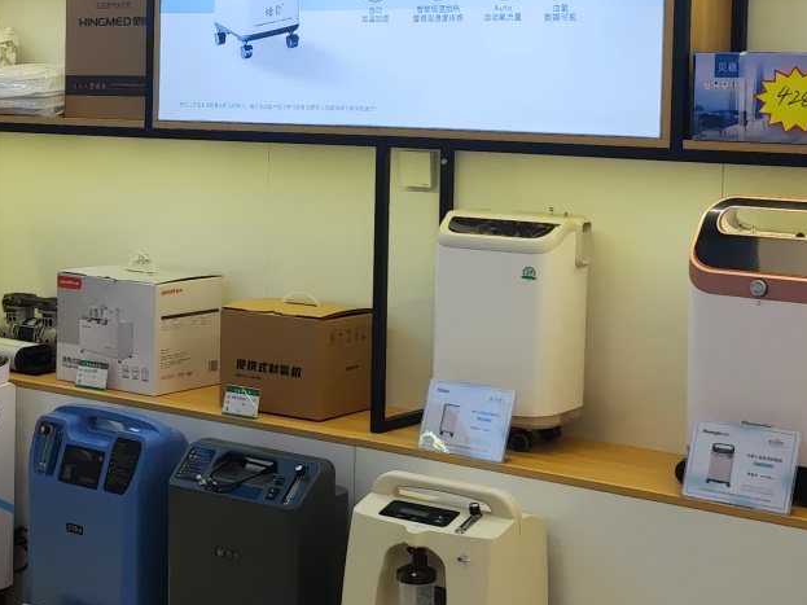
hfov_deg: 25.9
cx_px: 180
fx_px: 1725
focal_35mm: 74
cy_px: 152
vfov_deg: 19.7
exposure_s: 1/366
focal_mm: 6.92
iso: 50
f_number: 1.9
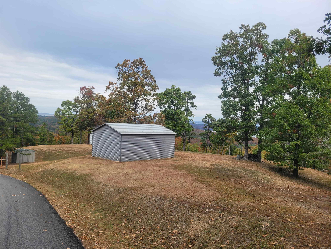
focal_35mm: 26
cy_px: 124
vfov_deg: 53.1
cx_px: 166
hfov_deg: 67.3
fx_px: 249
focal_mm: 5.4
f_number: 1.8
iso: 40
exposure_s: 1/947
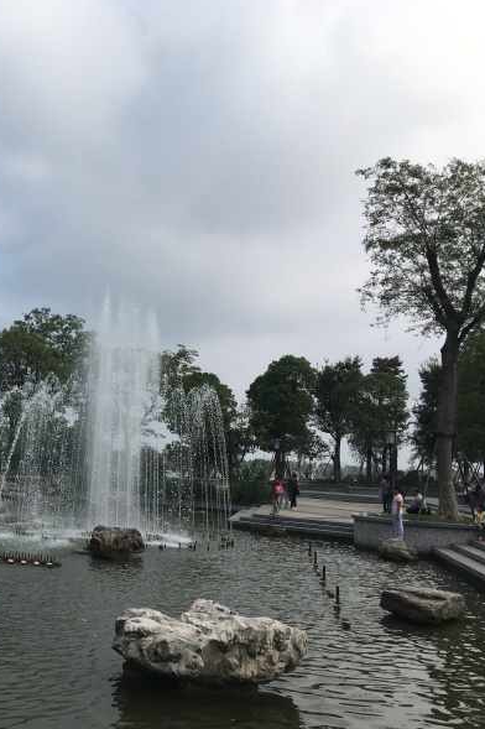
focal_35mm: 41
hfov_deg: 30.7
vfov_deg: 47.4
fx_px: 829
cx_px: 22
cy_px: 368
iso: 25
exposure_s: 1/1479
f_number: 2.2
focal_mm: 4.15
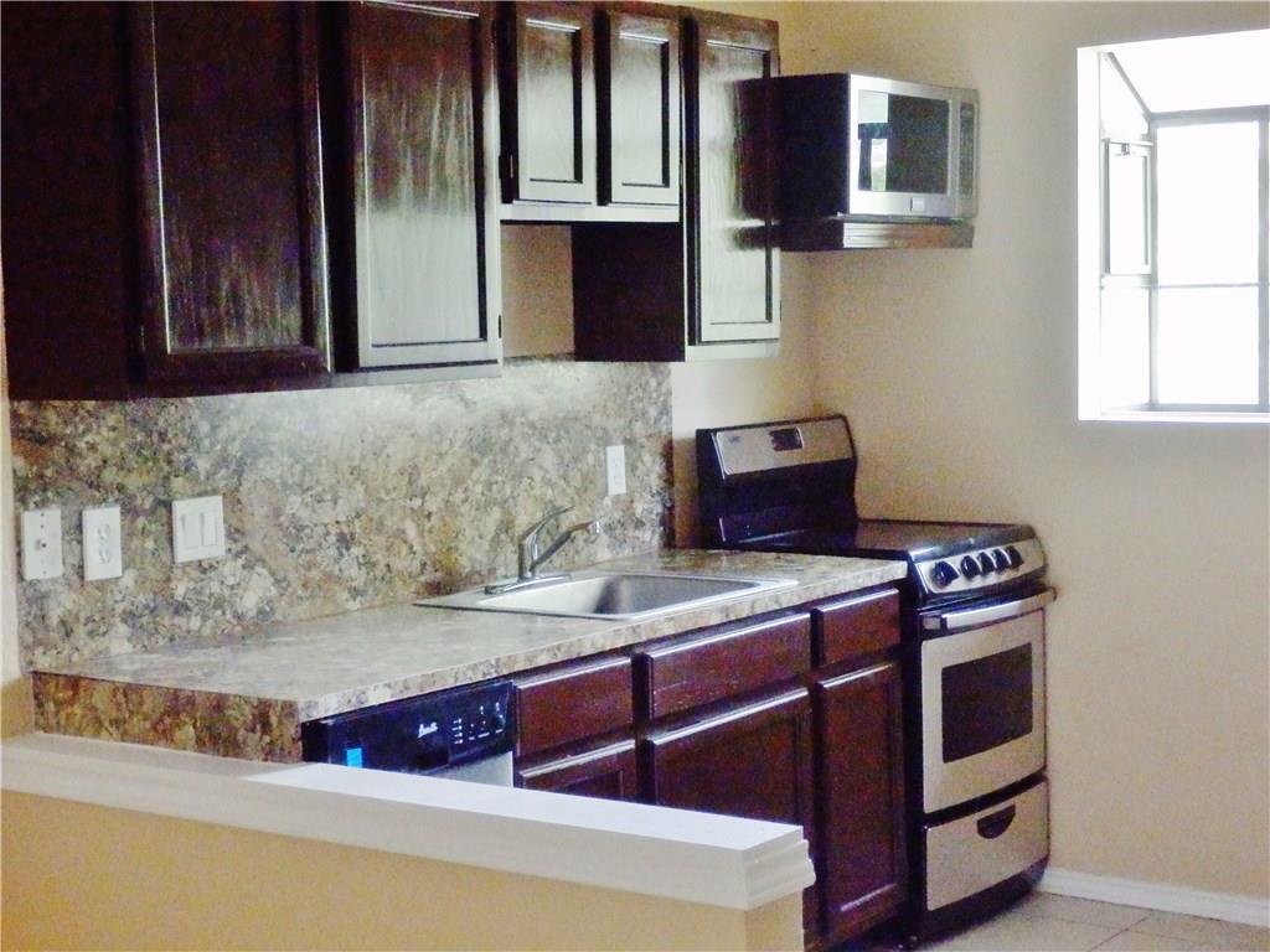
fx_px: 1981
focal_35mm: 54
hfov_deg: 35.5
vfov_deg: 27.0
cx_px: 635
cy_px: 476
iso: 1600
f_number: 4.1
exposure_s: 1/20
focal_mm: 9.8
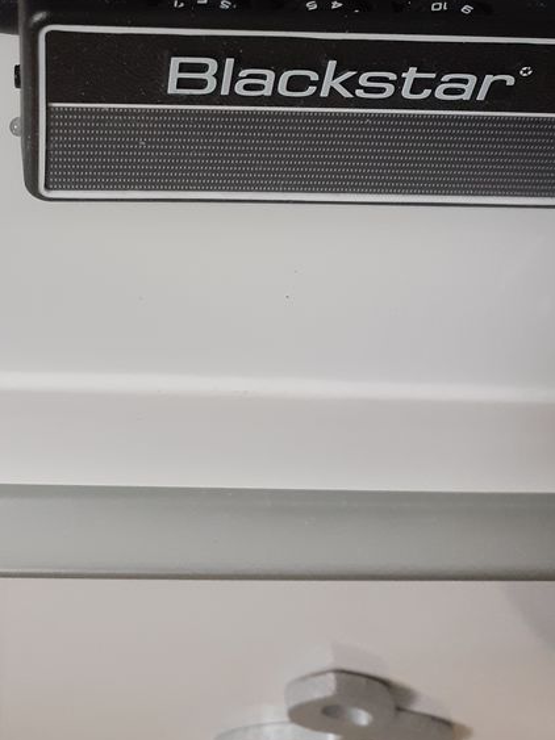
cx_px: 188
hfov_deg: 30.1
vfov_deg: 37.8
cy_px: 122
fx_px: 1027
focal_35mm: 48
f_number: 1.9
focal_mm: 3.6
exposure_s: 1/50
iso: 250
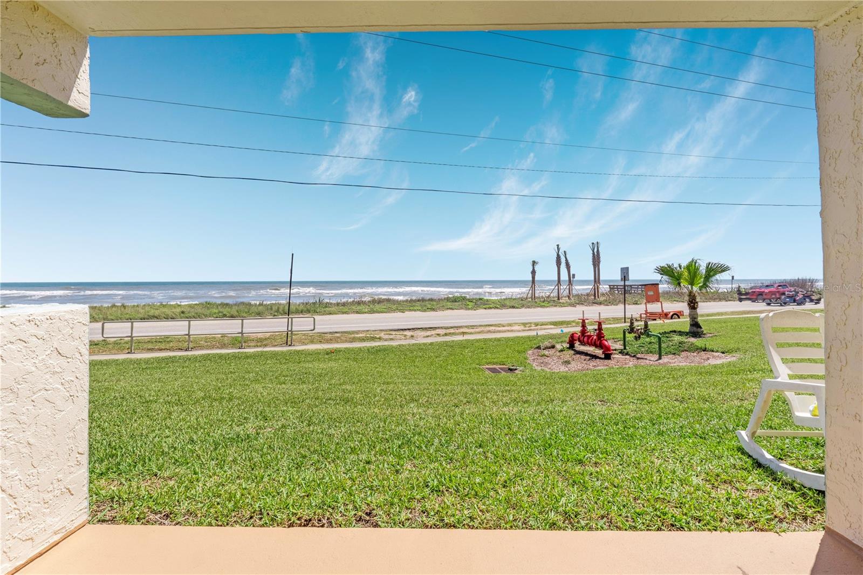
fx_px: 395
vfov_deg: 72.0
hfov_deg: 95.0
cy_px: 288
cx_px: 432
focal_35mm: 16
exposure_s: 1/4000
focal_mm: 11
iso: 250
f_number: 9
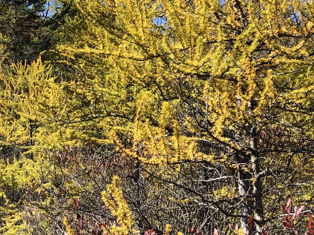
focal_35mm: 85
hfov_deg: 22.0
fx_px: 771
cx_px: -16
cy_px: 47
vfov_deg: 17.2
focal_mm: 4
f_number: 1.8
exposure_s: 1/823
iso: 20
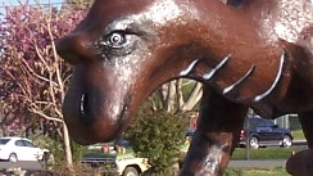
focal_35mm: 225
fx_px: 1867
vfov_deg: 5.4
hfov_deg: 9.6
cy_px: 140
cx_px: 115
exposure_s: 1/350
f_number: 4
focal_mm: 7.2
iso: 80
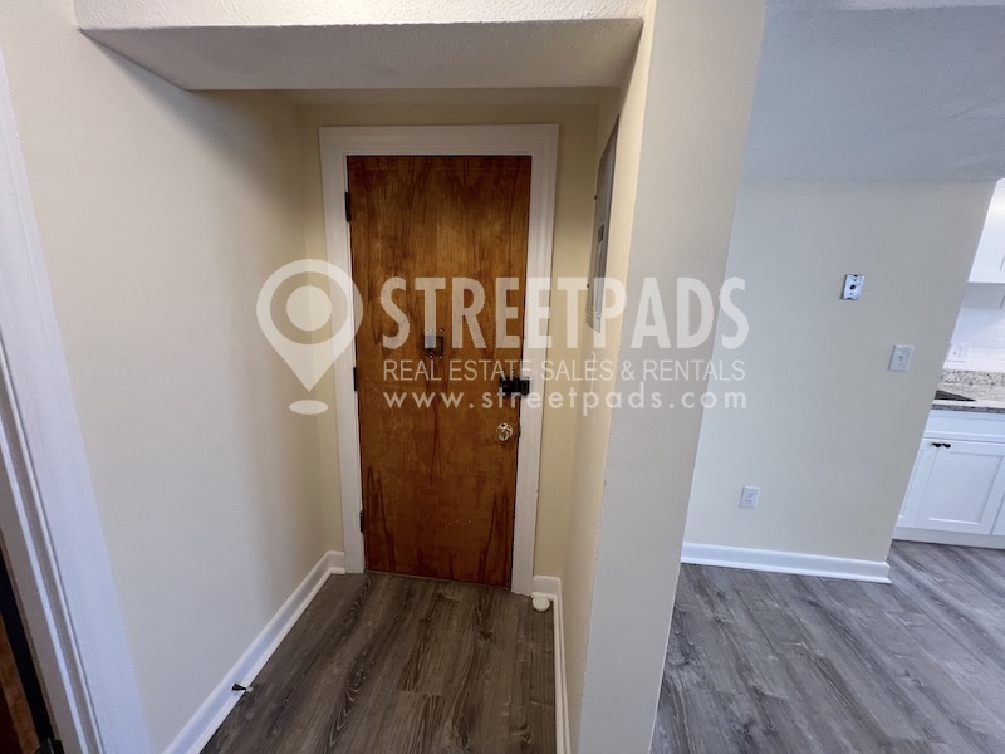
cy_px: 377
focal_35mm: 13
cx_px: 502
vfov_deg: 89.9
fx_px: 377
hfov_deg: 106.2
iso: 160
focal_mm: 1.57
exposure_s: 1/60
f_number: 1.8
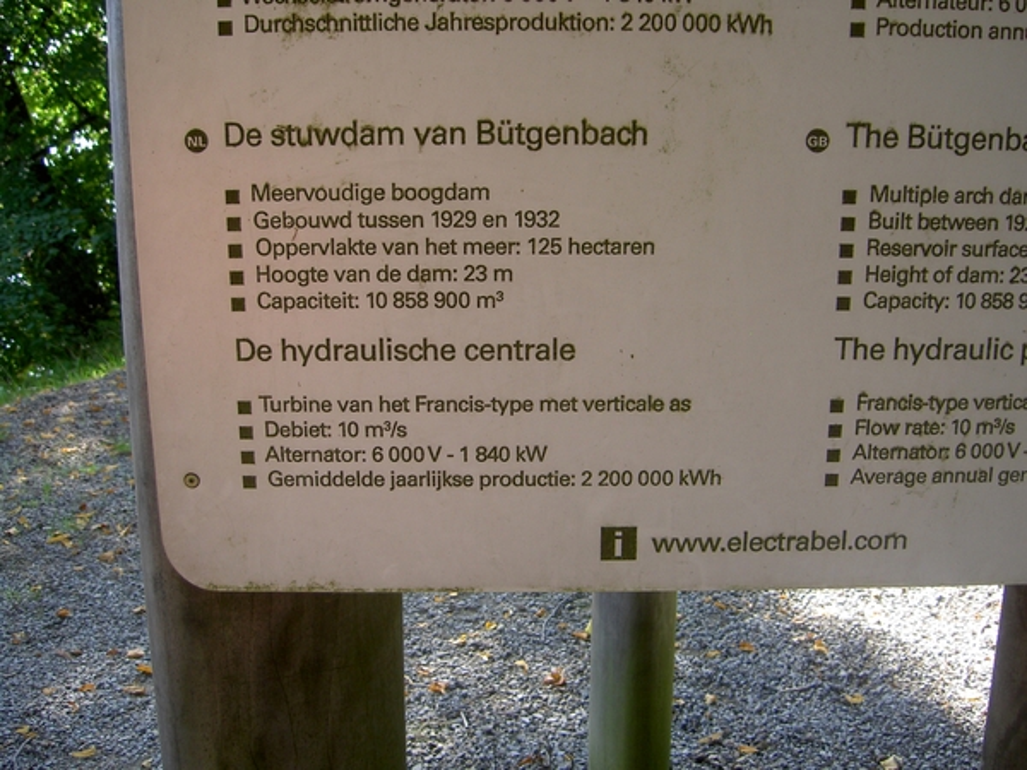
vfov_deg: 36.8
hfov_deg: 47.9
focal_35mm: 39
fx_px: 1157
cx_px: 514
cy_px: 385
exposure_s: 1/100
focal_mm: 8
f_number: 2.8
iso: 100
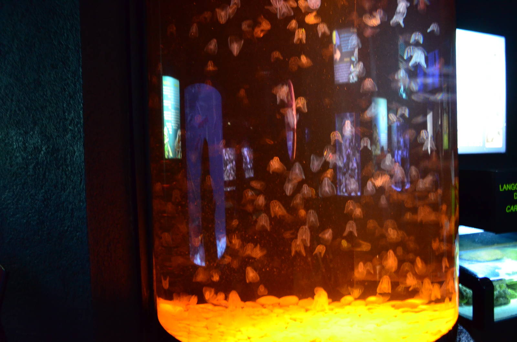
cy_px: 171
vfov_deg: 43.4
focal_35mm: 30
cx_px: 258
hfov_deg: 62.0
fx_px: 430
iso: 2500
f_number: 3.8
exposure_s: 1/6
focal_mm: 20
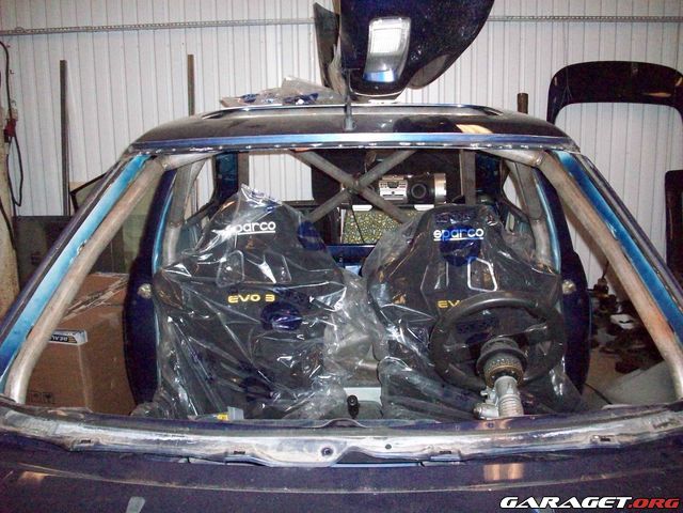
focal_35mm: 37
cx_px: 342
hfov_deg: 50.1
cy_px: 256
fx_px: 730
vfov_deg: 38.7
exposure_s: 1/512
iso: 800
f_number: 2.8
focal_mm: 6.2
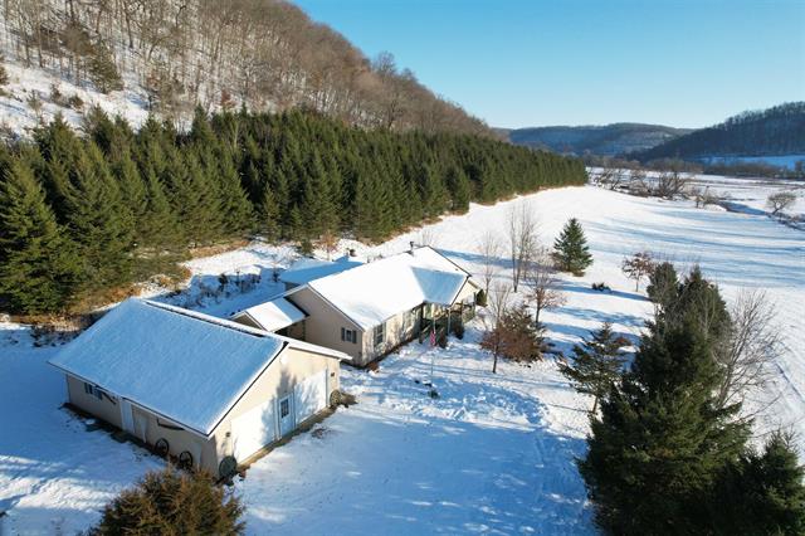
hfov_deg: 78.6
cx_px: 402
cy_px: 268
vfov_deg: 57.2
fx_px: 492
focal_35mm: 22
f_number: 2.8
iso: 150
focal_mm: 8.38
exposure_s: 1/1500
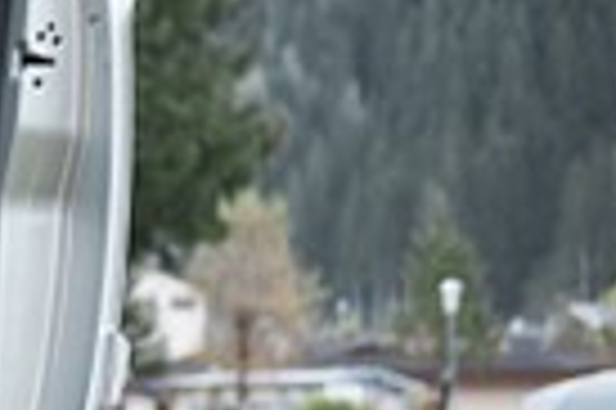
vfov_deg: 10.7
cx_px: -315
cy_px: 164
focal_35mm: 128
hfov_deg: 14.9
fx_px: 2188
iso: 100
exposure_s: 1/250
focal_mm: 35
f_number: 1.4
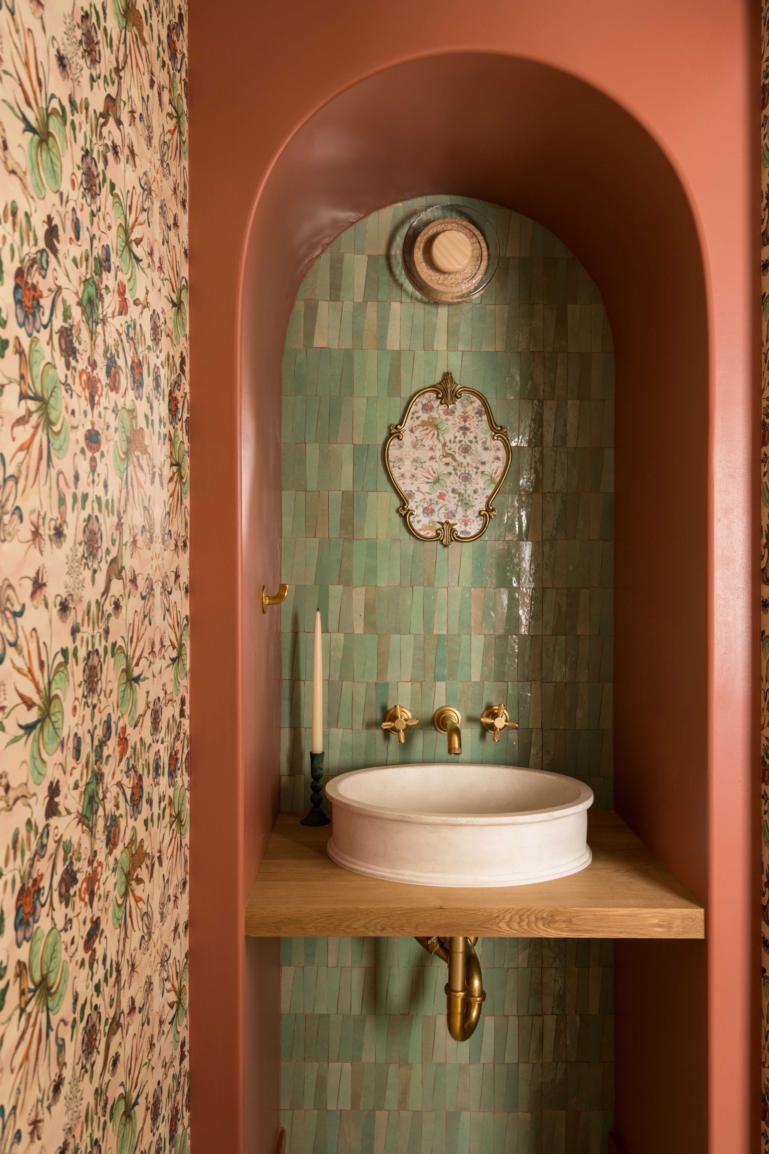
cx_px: 384
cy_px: 577
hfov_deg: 46.4
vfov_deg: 65.5
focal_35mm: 28
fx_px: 897
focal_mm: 28
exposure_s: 1/4
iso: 500
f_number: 8
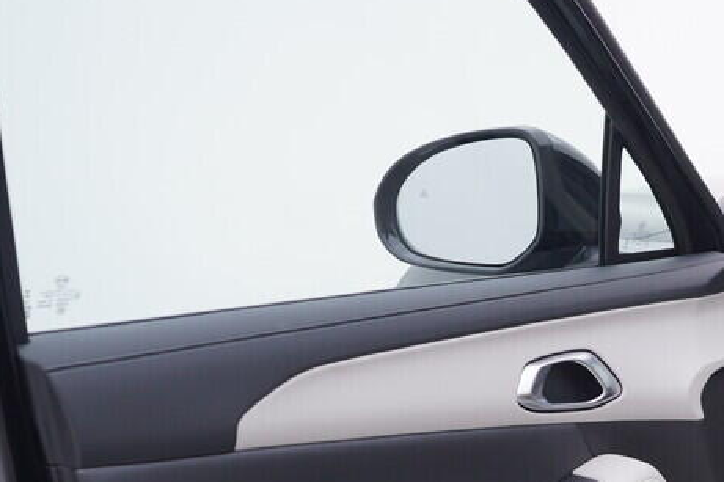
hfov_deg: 23.7
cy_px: 414
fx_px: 1608
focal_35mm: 80
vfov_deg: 16.9
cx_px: 799
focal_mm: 24
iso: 125
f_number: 3.5
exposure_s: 1/60
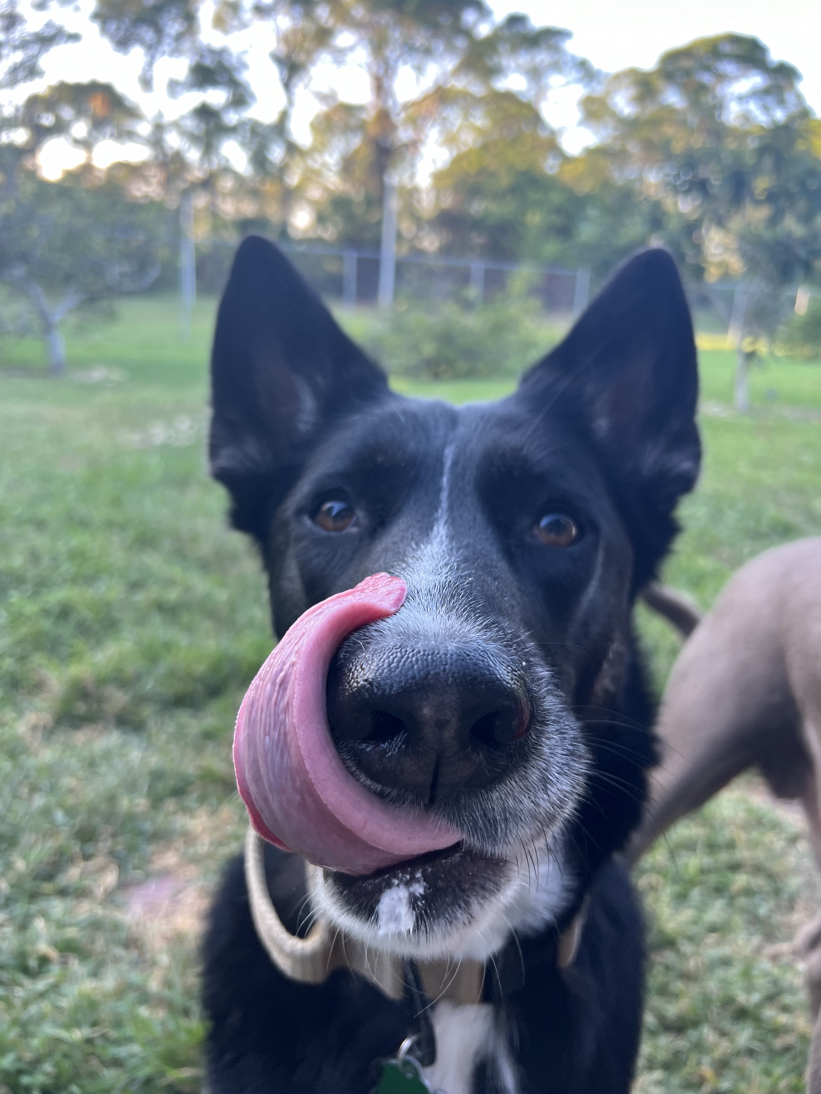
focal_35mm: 26
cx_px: 410
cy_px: 547
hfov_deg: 53.1
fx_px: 822
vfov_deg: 67.3
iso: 50
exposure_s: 1/121
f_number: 1.5
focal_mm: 5.7
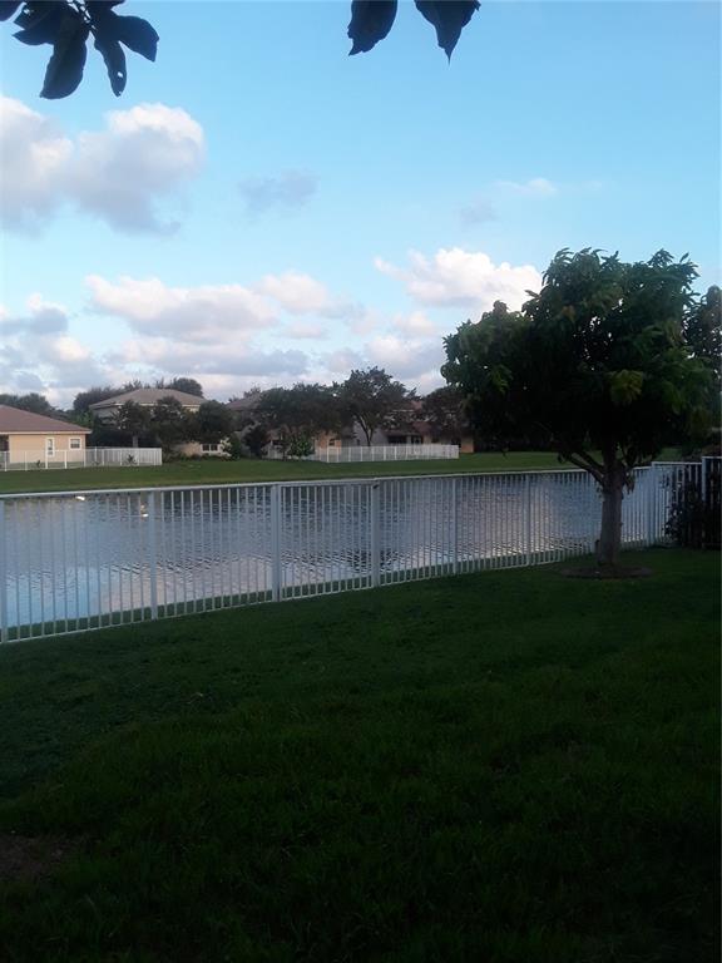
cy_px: 482
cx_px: 361
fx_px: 779
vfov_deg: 63.4
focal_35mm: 28
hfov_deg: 49.7
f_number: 1.9
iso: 40
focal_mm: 2.9
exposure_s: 1/391
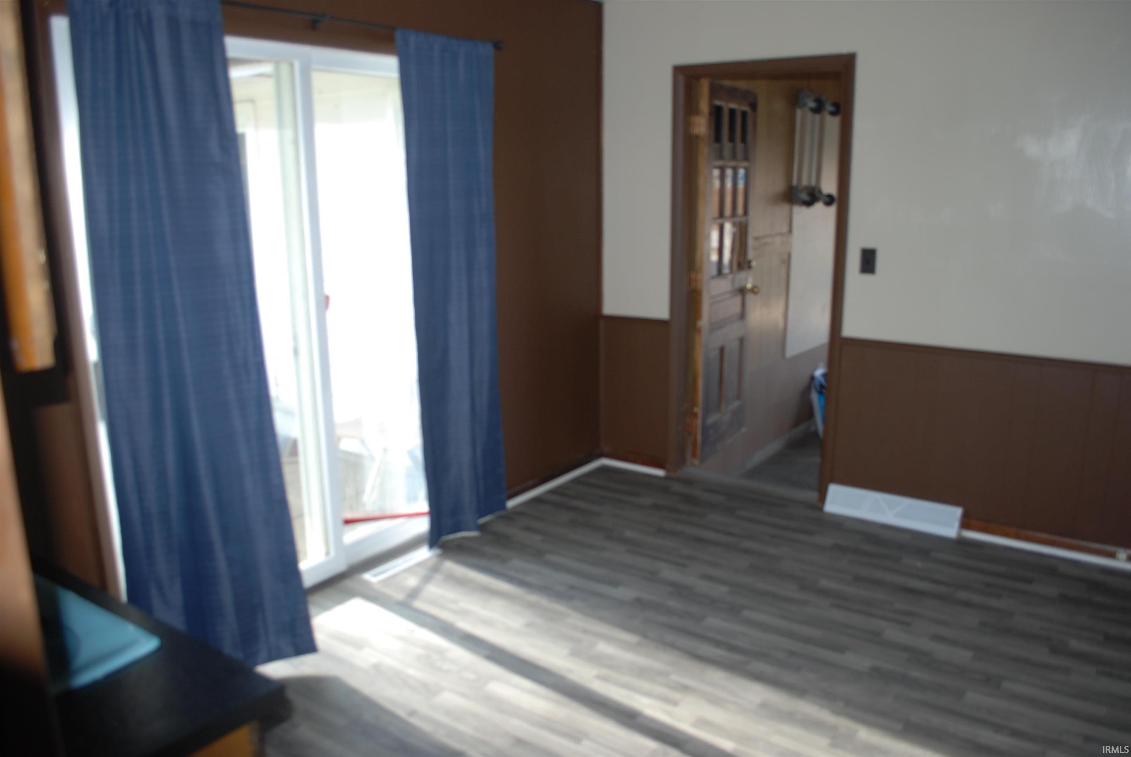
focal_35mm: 27
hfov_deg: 67.3
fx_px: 849
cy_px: 378
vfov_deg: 48.0
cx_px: 566
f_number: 3.5
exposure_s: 1/60
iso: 100
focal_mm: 18
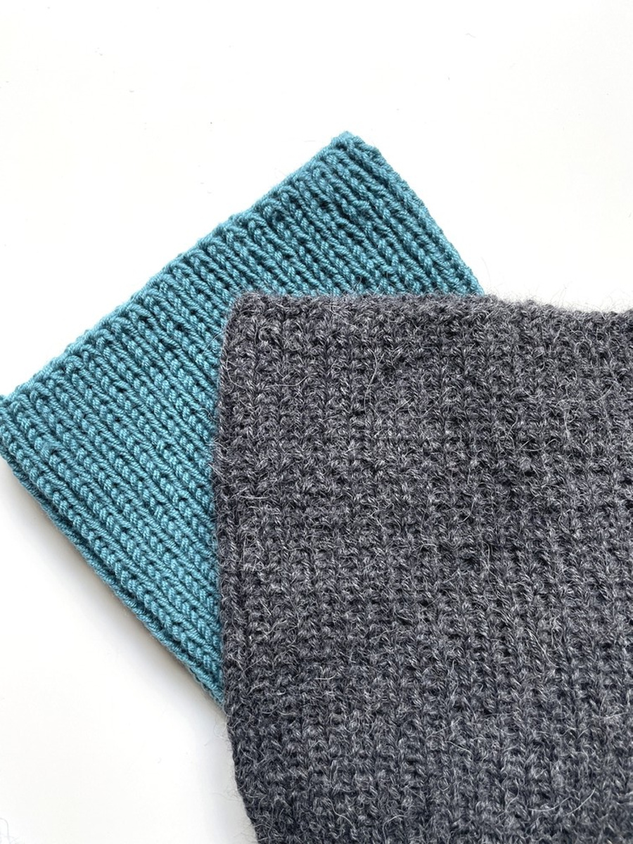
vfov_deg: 67.3
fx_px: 634
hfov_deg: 53.1
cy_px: 422
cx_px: 316
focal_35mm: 26
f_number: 1.6
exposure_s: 1/121
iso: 100
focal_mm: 4.2
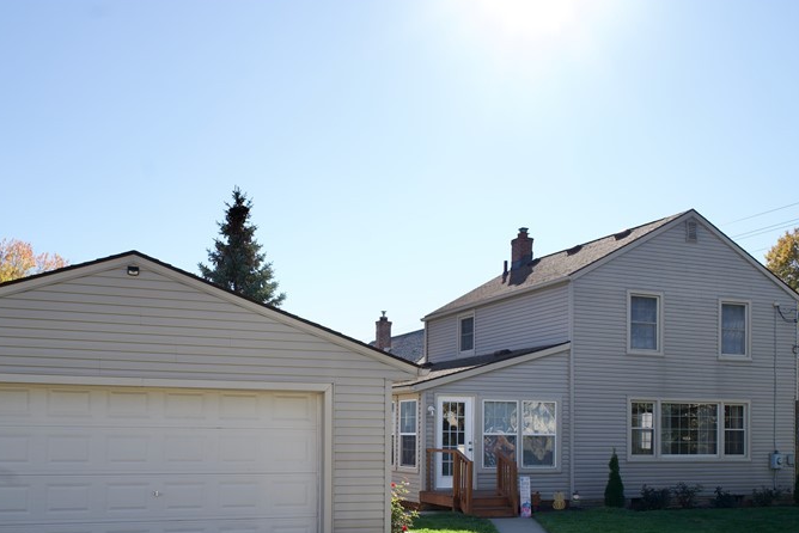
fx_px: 866
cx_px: 349
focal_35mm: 39
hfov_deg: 49.4
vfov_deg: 33.4
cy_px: 416
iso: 100
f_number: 8
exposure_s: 1/160
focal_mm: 24
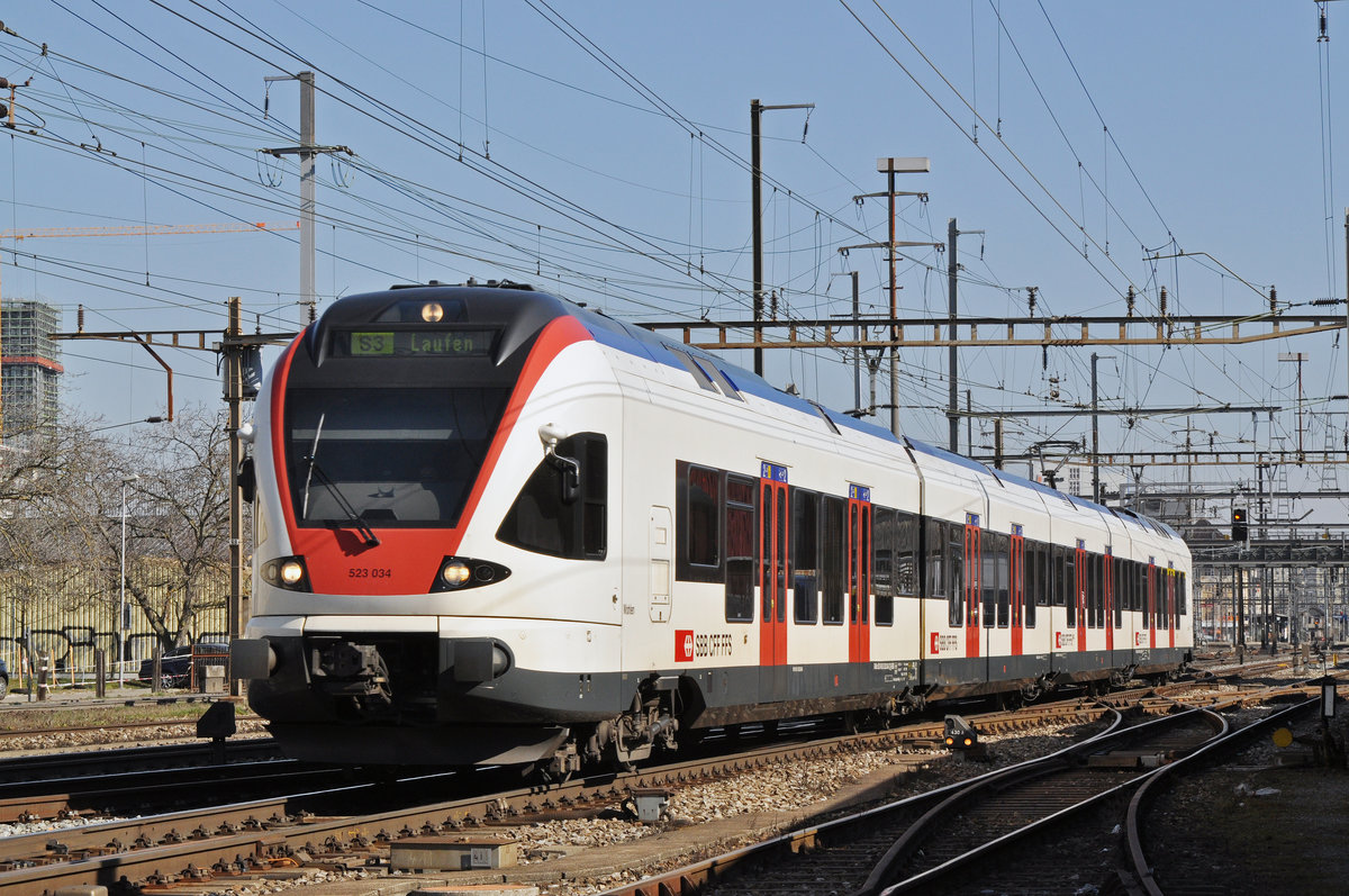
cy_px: 448
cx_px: 674
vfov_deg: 13.0
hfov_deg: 19.5
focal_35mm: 105
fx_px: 3930
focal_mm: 70
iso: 400
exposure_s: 1/800
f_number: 11
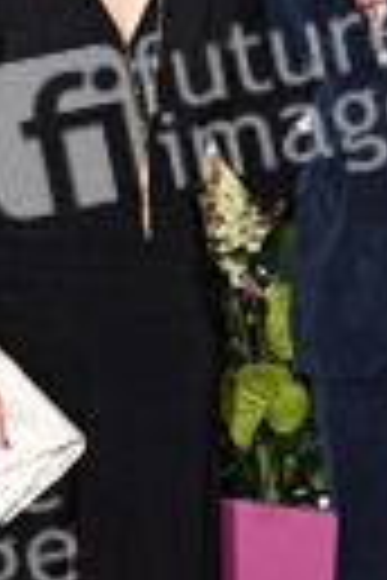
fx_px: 2806
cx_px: 338
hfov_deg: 7.9
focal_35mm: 174
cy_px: 337
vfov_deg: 11.8
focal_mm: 56
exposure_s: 1/250
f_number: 5.6
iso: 500
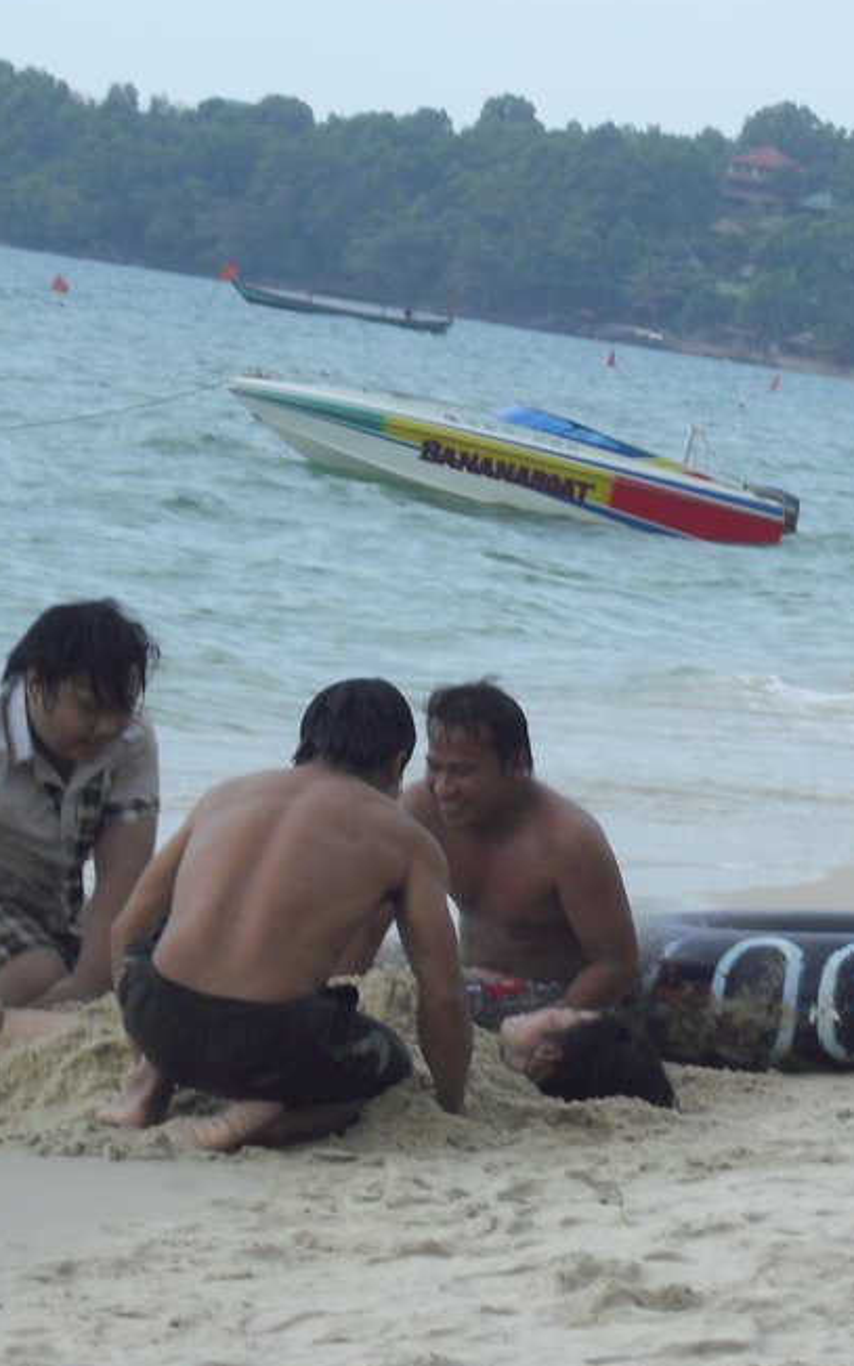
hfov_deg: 8.4
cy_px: 575
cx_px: 783
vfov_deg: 13.5
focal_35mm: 155
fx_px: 5771
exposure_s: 1/60
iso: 100
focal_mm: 15.3
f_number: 13.5
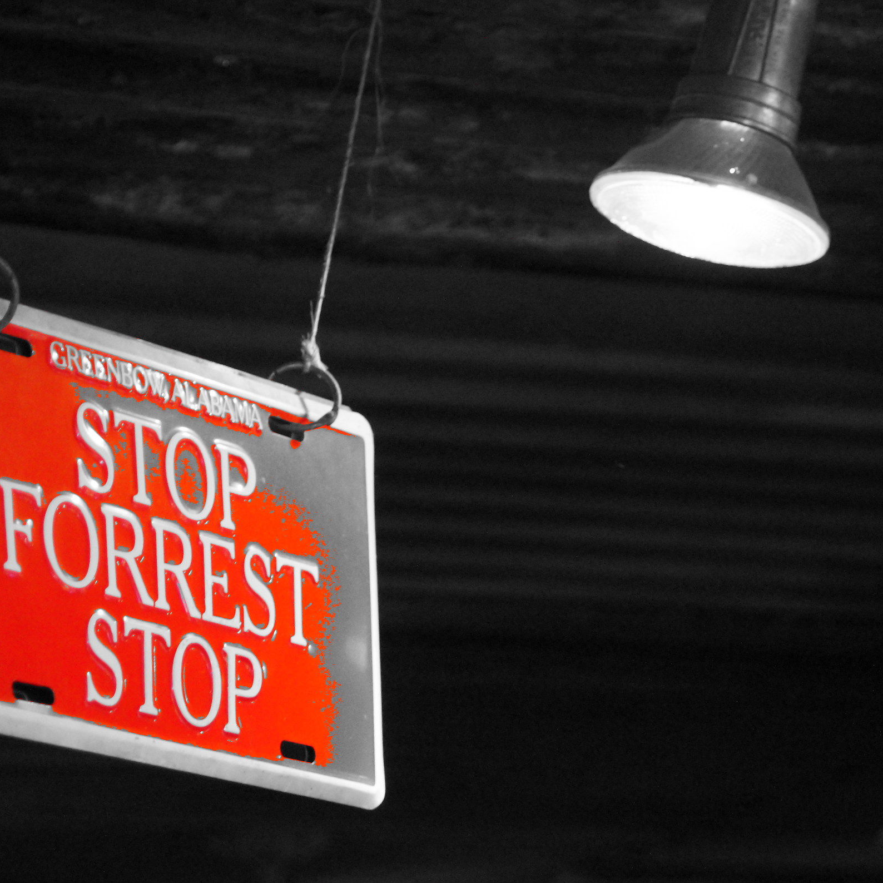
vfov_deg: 11.3
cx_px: 252
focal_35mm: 154
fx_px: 4444
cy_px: 440
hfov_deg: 11.3
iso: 3200
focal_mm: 80
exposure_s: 1/8
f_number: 5.6
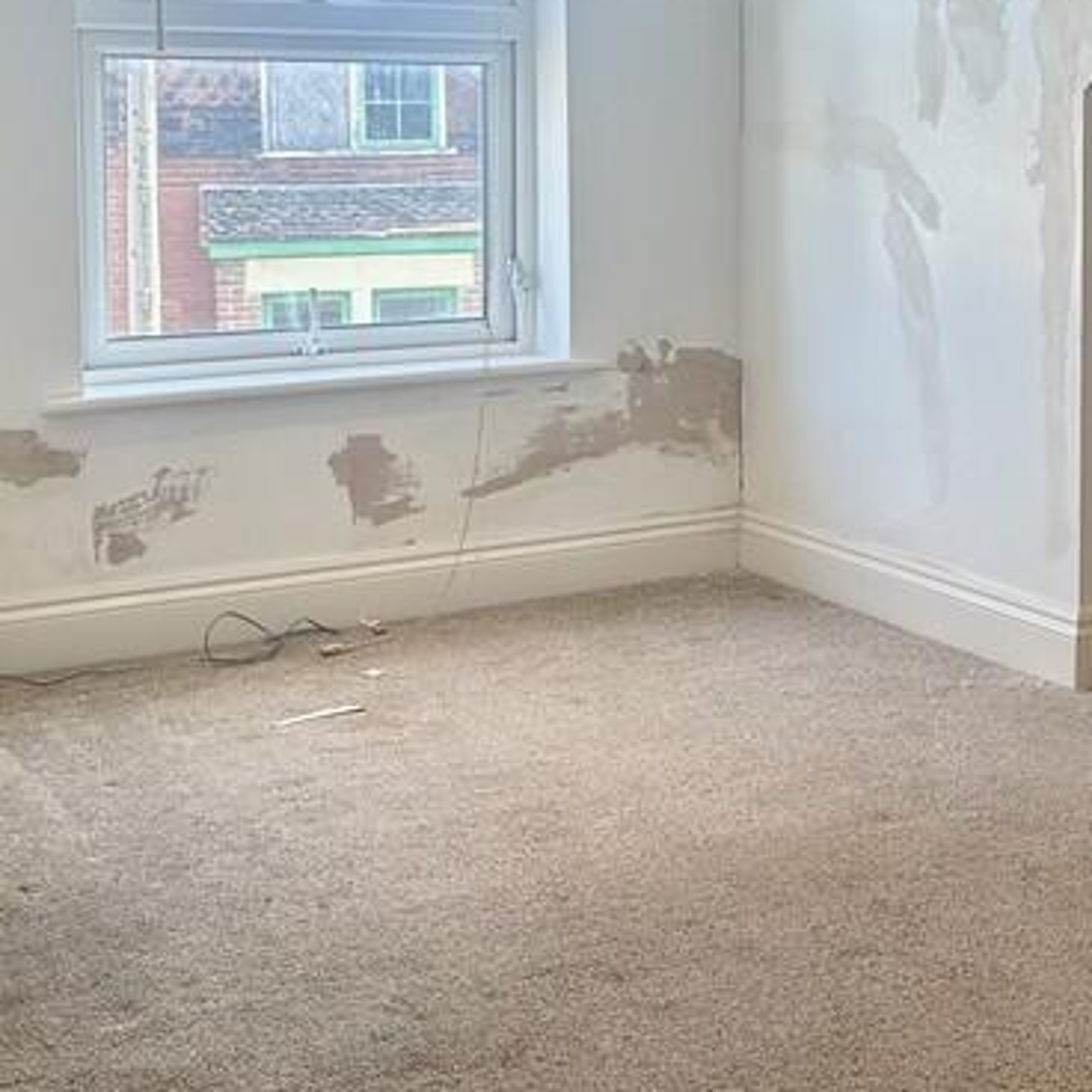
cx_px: 1187
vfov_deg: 28.4
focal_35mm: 59
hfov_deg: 26.8
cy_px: 217
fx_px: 2106
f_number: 1.78
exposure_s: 1/163
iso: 80
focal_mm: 6.86
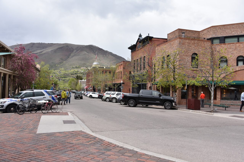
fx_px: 190
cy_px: 81
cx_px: 122
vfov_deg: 46.4
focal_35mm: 28
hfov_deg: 65.5
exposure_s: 1/200
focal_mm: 28
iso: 100
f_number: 7.1
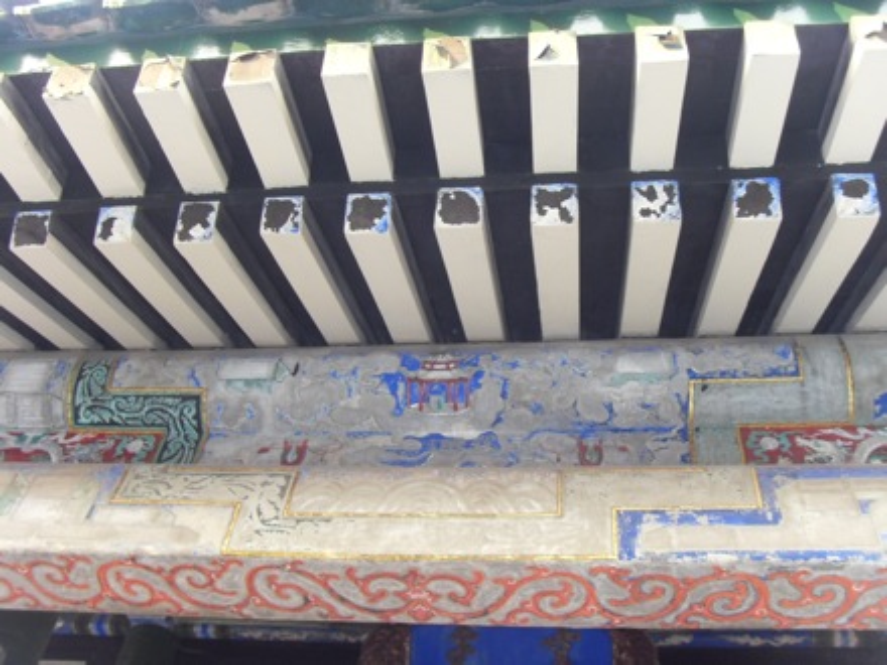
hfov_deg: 47.9
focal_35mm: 39
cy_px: 332
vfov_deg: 36.8
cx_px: 444
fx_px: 999
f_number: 3.5
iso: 200
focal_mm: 6.6
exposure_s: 1/45
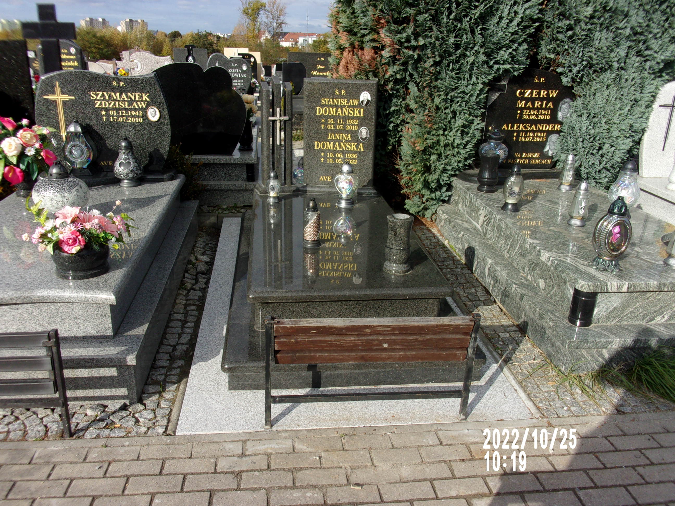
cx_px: 338
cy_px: 253
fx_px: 546
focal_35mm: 28
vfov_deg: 49.7
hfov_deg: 63.4
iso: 80
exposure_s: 1/100
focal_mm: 5.1
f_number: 10.8
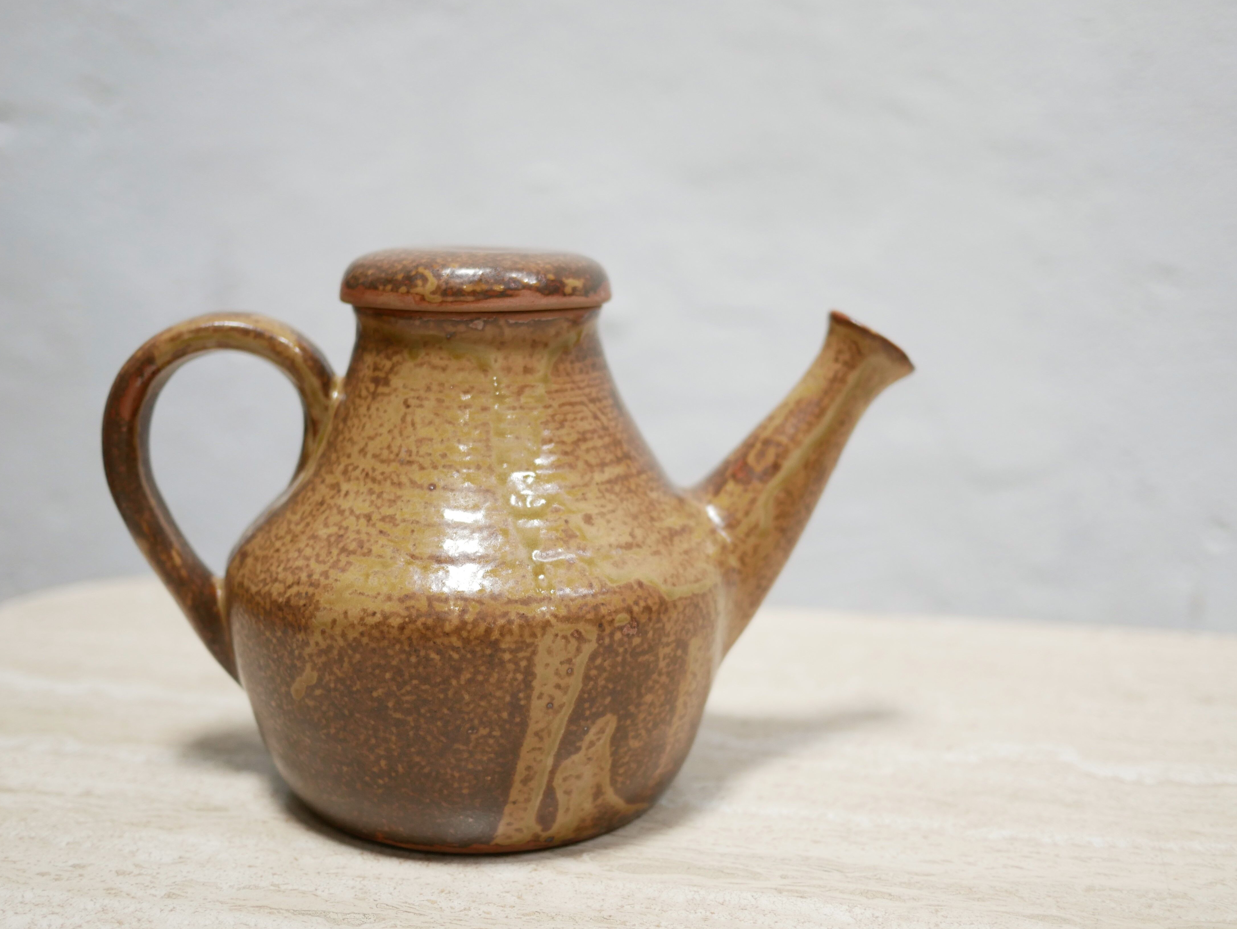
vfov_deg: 35.2
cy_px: 454
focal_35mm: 41
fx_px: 1466
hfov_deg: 45.8
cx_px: 612
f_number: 1.7
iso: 500
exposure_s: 1/60
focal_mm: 20
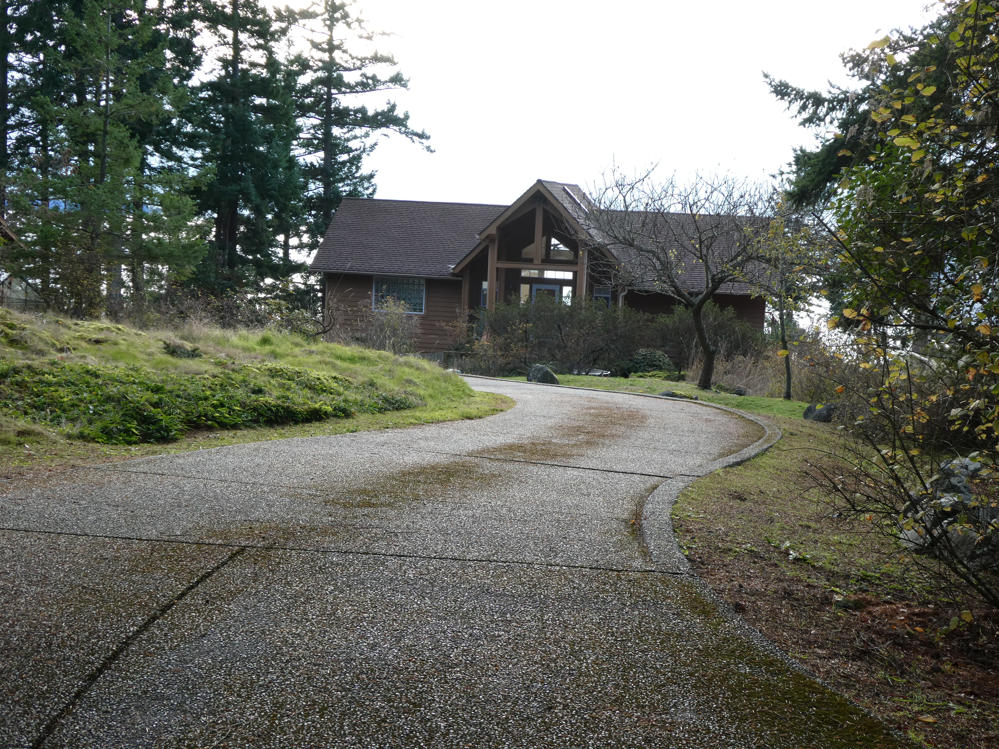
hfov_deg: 38.2
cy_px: 374
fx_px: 1443
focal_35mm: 50
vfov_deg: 29.1
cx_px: 500
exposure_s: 1/100
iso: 80
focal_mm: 9
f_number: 4.1
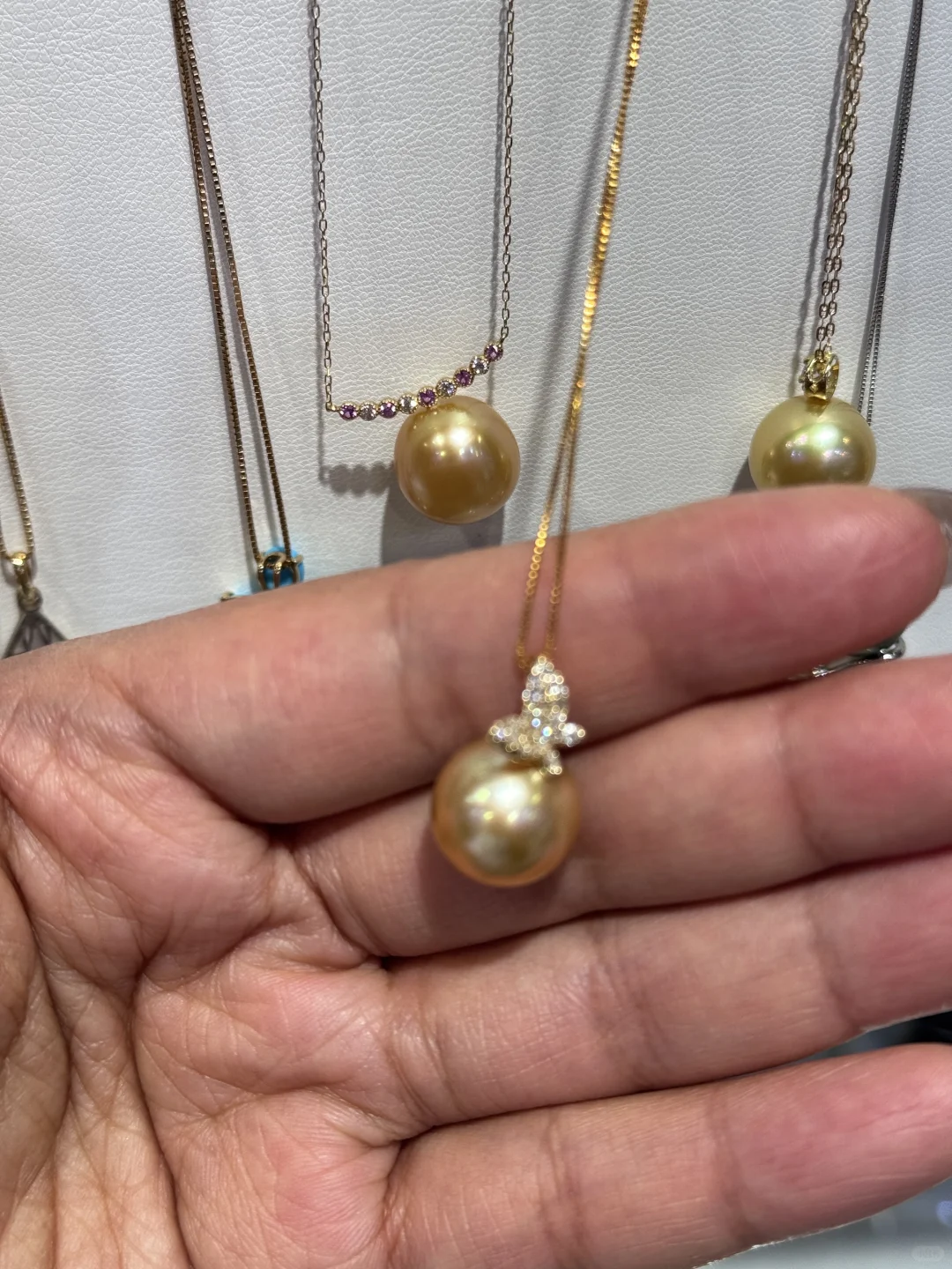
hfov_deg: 30.3
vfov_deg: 39.7
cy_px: 634
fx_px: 1760
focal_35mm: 48
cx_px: 476
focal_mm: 6.76
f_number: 1.78
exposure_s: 1/223
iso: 64
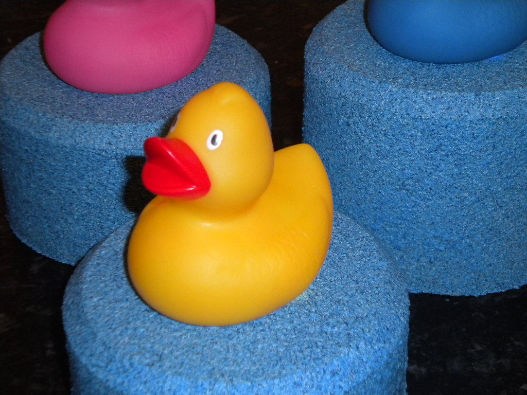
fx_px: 1035
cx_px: 264
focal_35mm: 68
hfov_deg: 28.6
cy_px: 198
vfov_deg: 21.6
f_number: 4.6
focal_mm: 12.3
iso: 400
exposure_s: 1/60
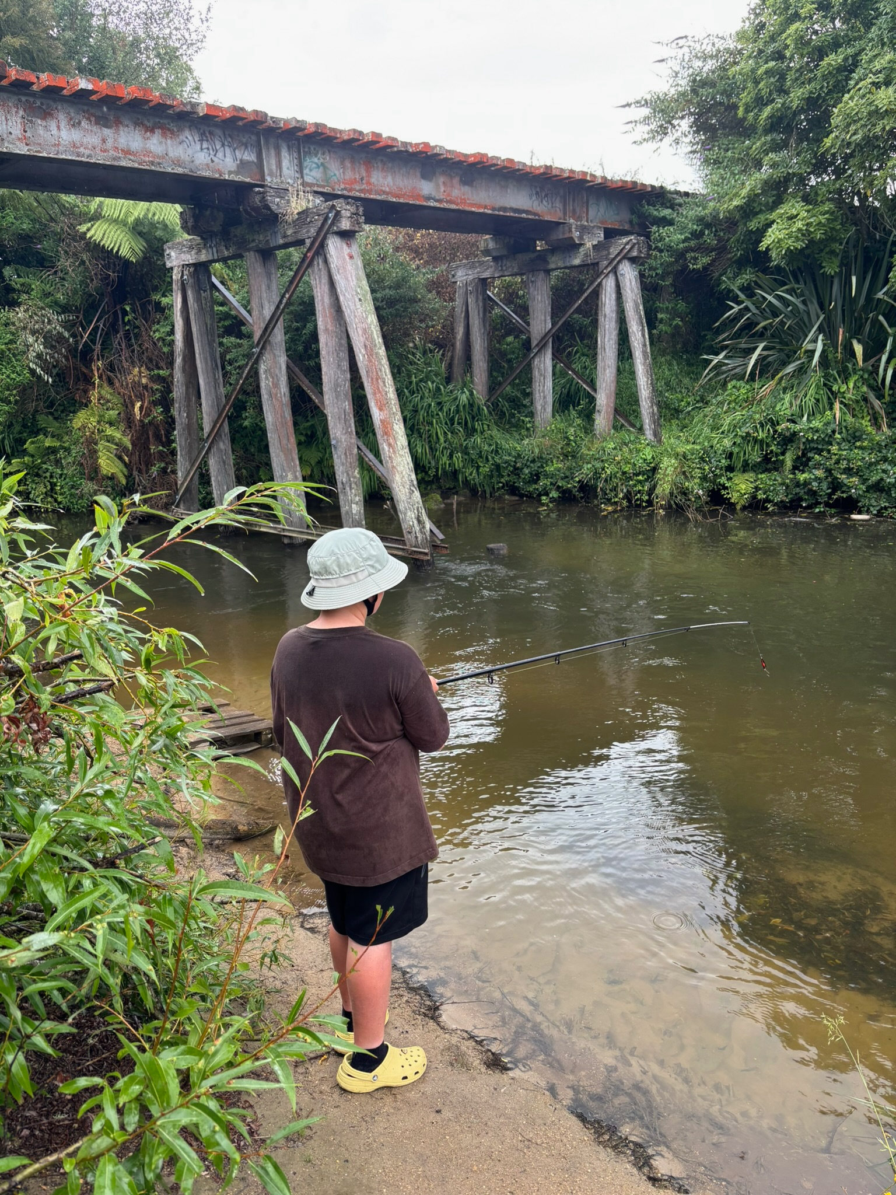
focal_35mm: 26
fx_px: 897
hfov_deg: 53.1
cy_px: 598
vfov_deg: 67.3
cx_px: 448
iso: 40
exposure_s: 1/165
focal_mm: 5.96
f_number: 1.6
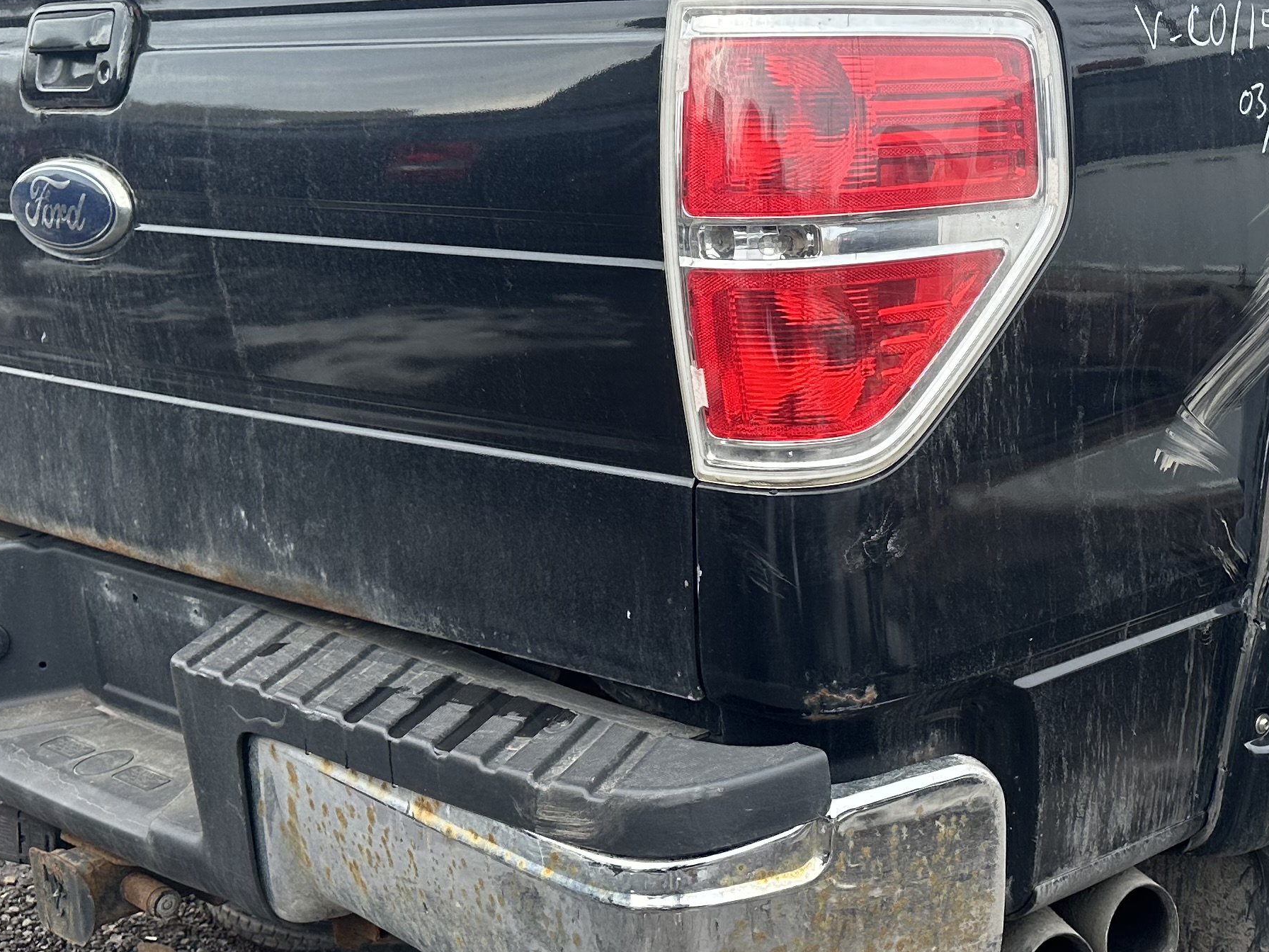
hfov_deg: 34.3
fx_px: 1980
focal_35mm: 54
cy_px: 329
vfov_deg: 26.9
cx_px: 1046
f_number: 1.78
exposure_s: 1/1241
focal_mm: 6.86
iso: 80
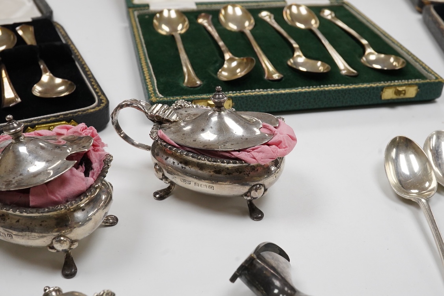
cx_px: 222
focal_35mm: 45
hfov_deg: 43.6
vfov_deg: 29.9
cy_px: 148
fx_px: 555
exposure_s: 1/100
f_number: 20
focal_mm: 30
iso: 2500
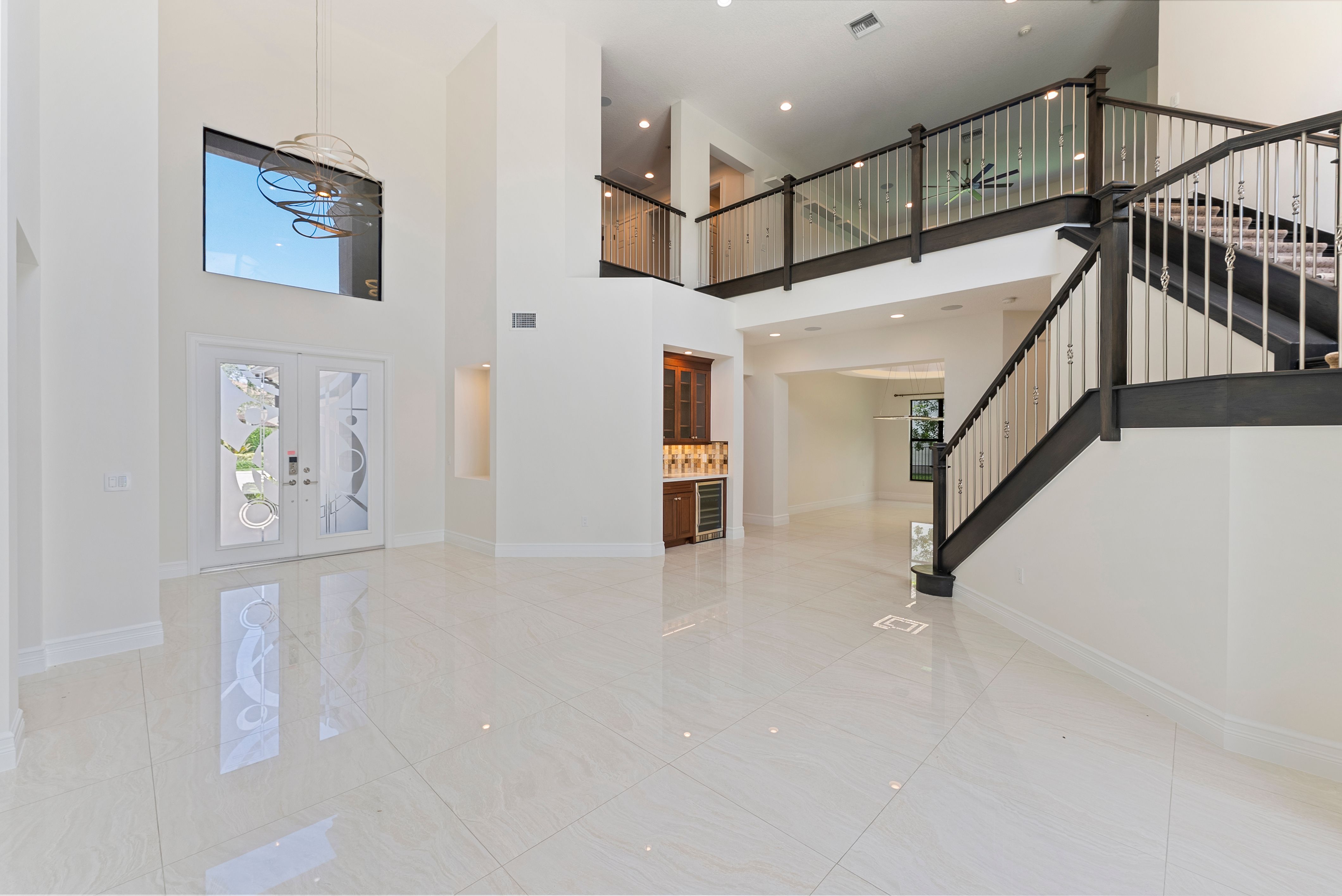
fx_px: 545
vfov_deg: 78.9
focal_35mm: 15
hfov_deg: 101.9
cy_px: 448
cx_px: 671
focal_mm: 14.6
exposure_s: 1/40
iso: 160
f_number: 6.3
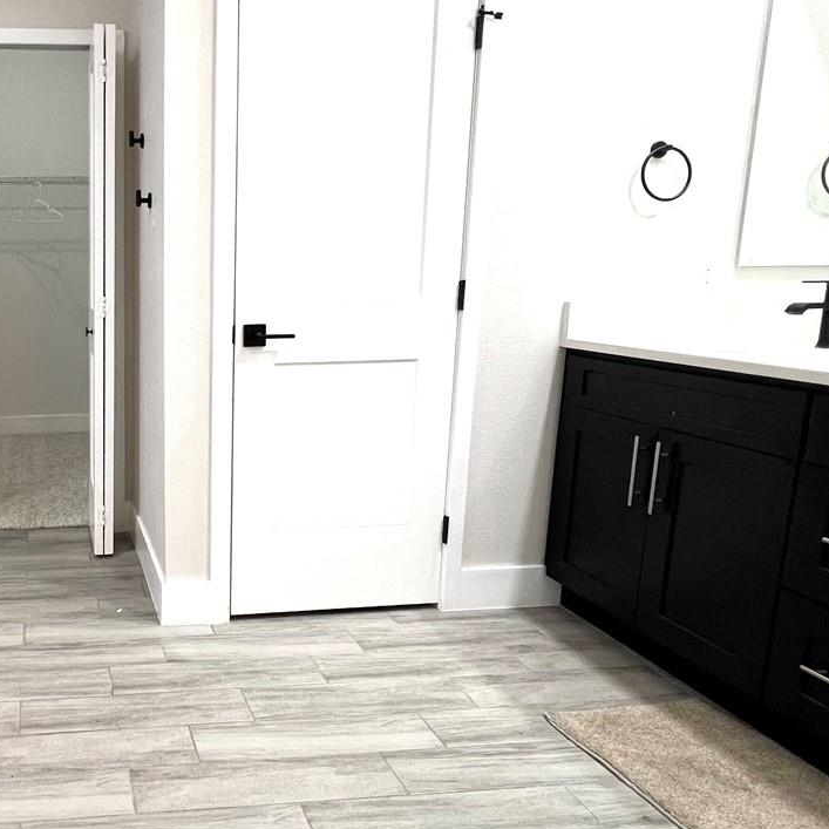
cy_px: 402
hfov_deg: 54.3
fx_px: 704
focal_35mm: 26
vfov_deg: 60.9
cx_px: 106
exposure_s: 1/60
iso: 200
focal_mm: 1.57
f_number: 1.8
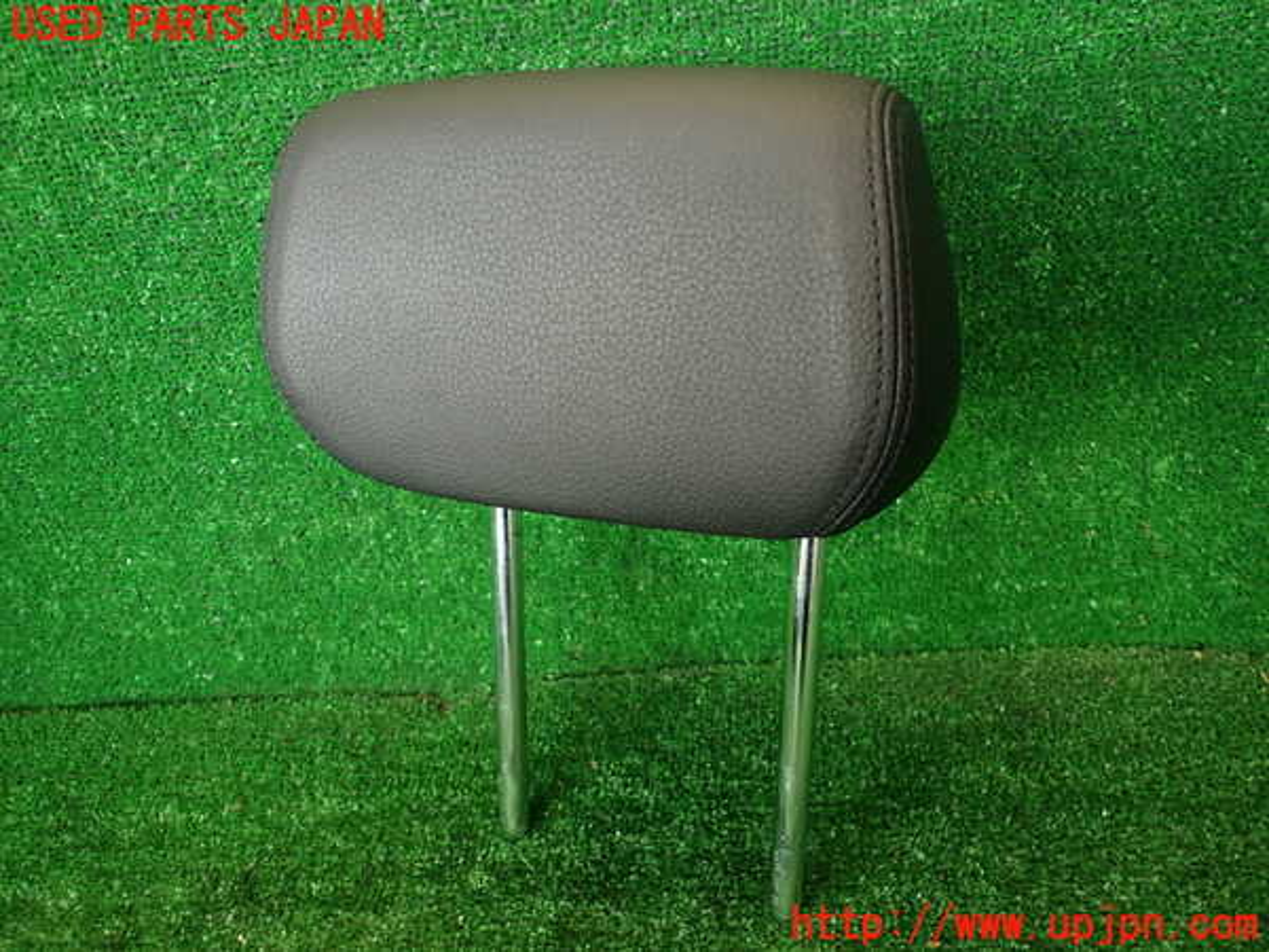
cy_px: 476
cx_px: 634
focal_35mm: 25
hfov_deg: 69.4
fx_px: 916
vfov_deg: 54.9
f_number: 2
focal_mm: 4.5
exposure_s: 1/60
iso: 200
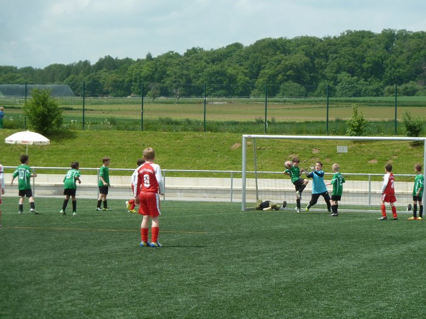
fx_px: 1957
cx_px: 212
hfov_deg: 12.4
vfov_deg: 9.3
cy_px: 159
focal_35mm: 159
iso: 80
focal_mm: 25.9
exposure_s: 1/500
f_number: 4.5
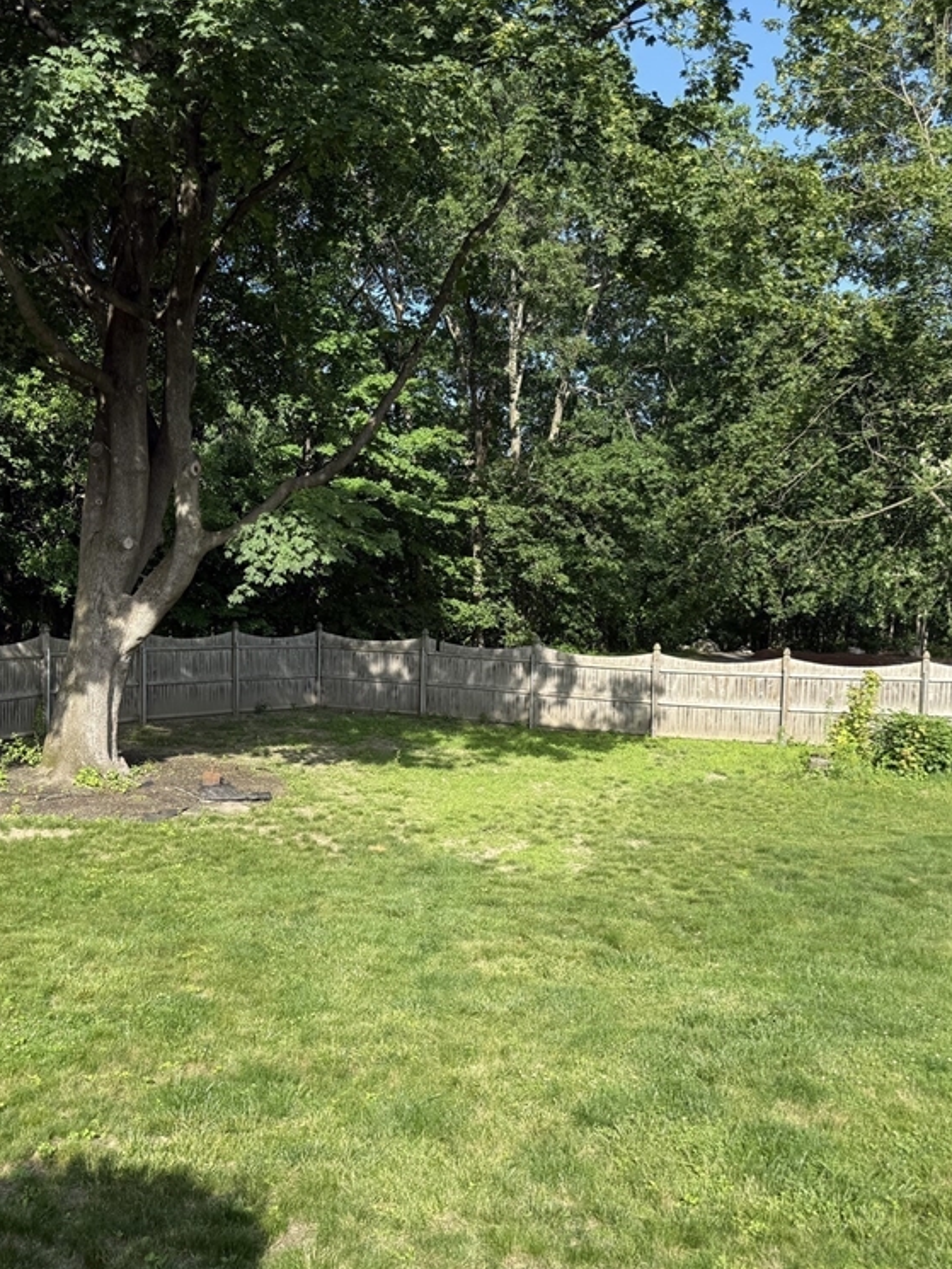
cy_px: 649
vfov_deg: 55.3
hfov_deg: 42.9
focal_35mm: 33
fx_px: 1210
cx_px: 412
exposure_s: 1/1585
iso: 80
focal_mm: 6.76
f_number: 1.78
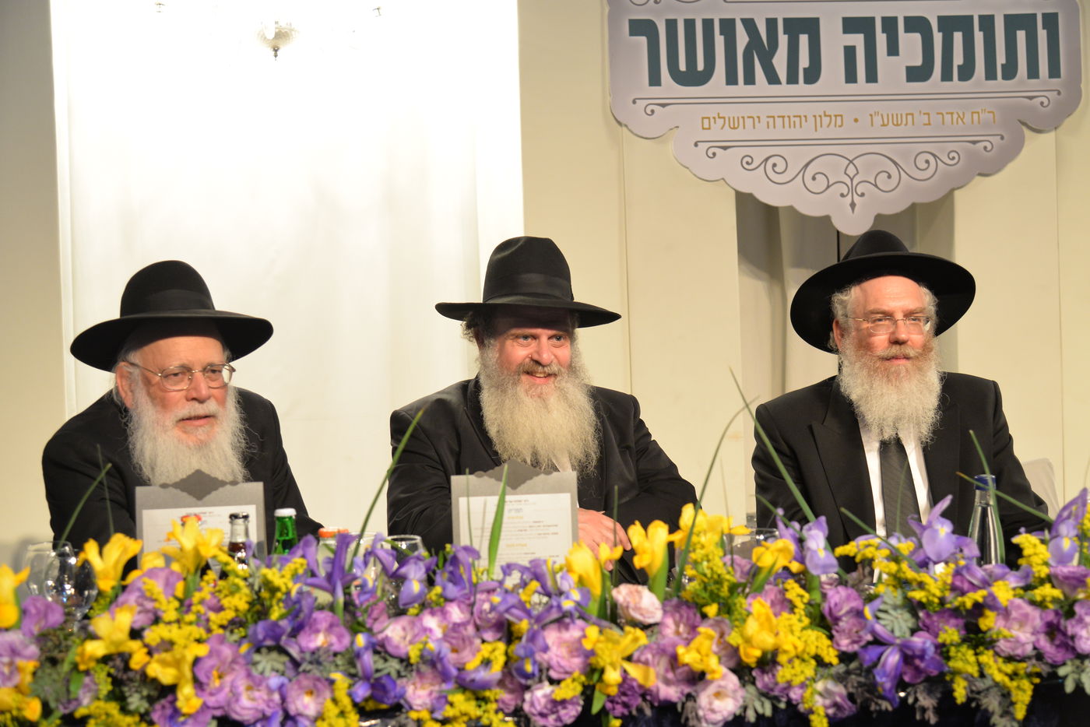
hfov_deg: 38.2
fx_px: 1575
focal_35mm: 52
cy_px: 364
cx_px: 545
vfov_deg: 26.0
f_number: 4.5
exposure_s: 1/80
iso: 1600
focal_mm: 52
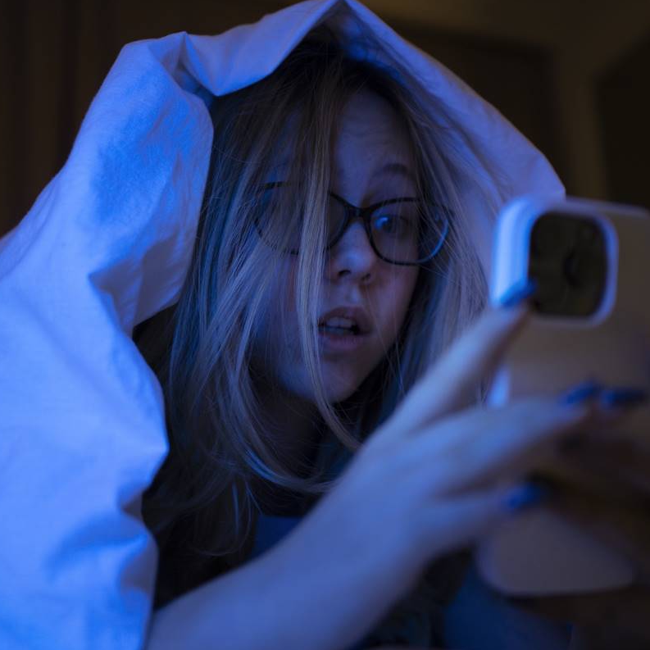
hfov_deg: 37.5
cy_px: 325
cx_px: 337
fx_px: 956
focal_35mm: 45
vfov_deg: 37.6
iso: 640
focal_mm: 35
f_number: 2.2
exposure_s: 1/200
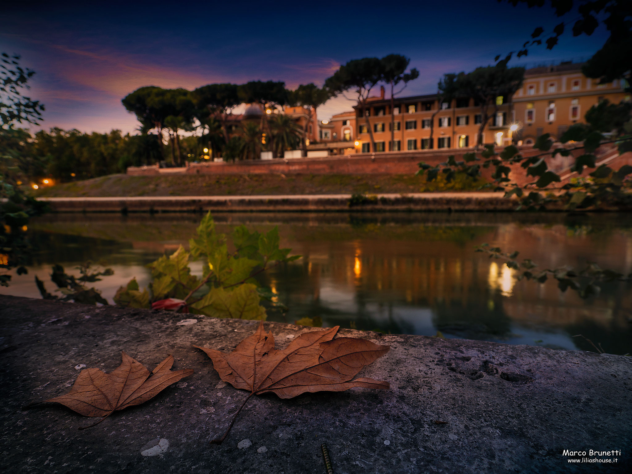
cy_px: 237
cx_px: 316
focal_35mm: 18
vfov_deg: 71.6
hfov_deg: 87.8
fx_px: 329
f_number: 5
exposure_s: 1/1.25
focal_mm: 9
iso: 100
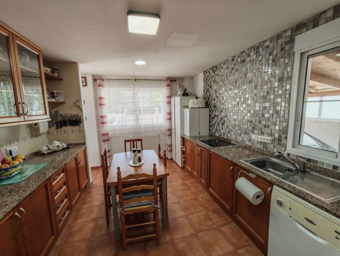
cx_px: 170
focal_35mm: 14
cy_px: 128
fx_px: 138
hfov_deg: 102.0
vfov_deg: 85.8
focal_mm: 2.16
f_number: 2.2
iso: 100
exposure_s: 1/50
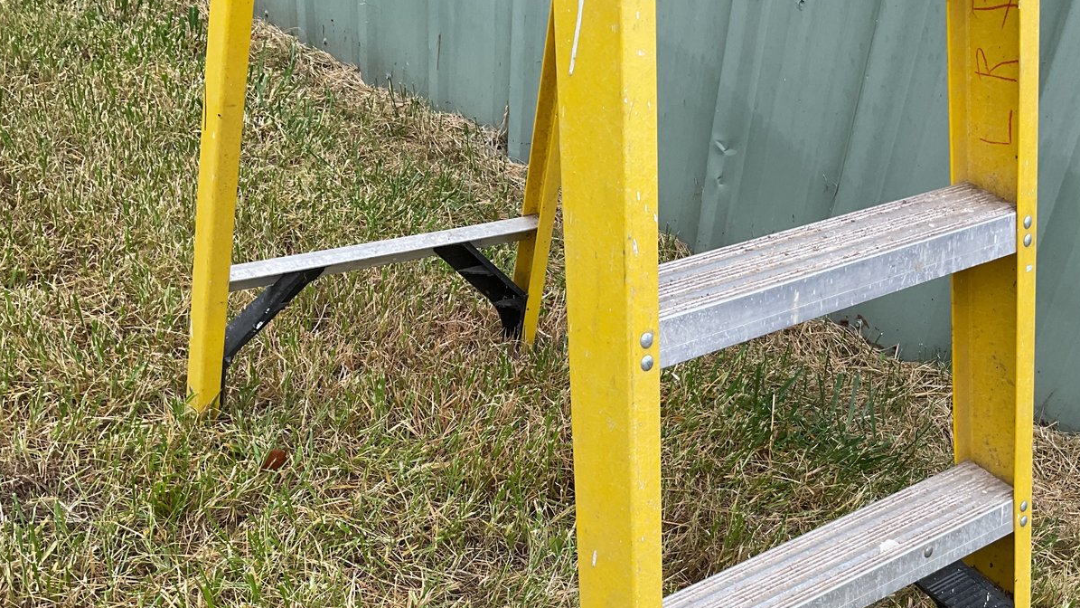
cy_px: 511
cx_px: 588
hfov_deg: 50.4
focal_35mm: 40
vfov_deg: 28.9
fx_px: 1145
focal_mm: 3
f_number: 1.8
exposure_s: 1/120
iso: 25
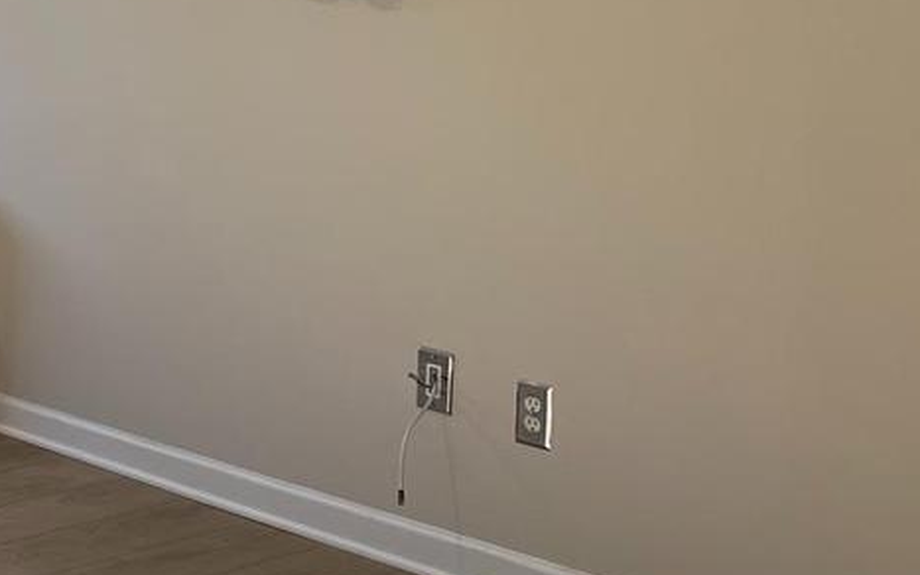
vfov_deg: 15.1
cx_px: -386
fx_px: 2131
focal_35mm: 85
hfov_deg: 21.2
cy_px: -6
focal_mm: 5.7
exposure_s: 1/334
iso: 50
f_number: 1.5
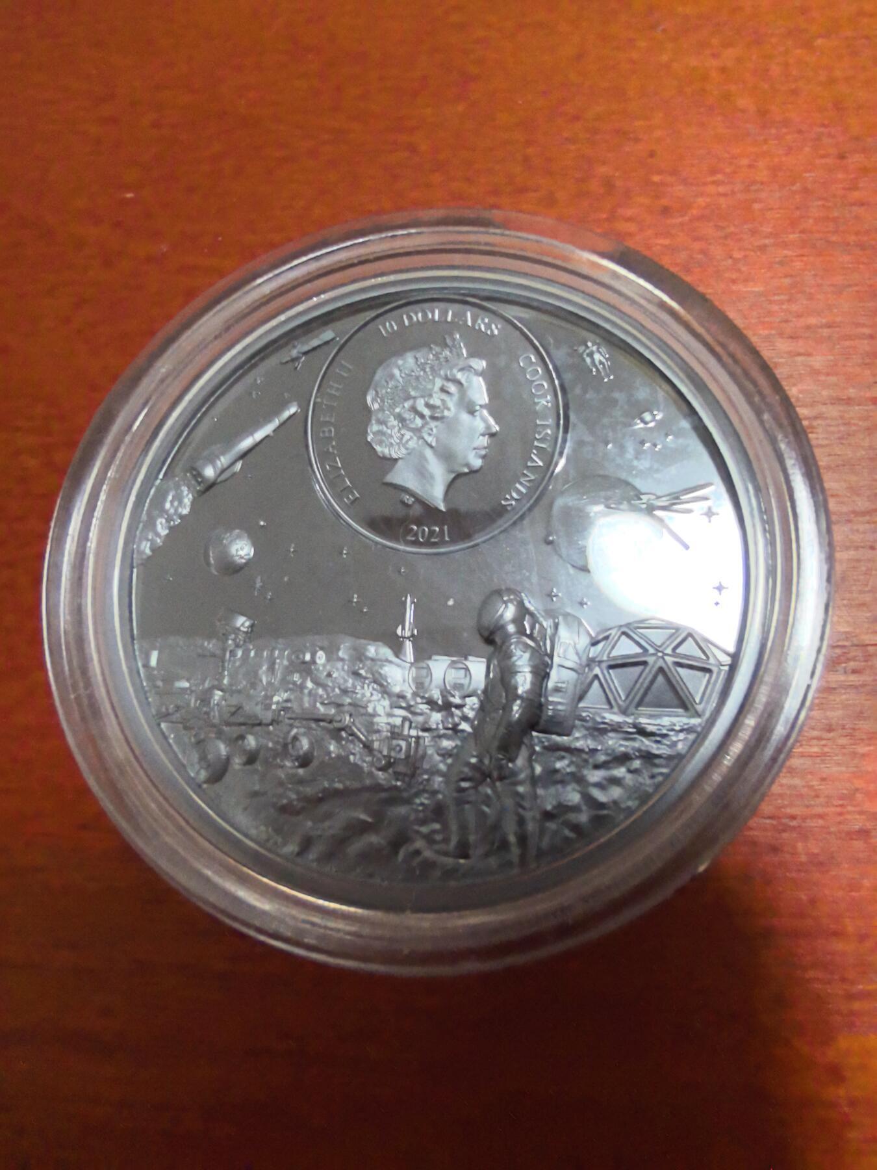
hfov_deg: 56.8
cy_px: 585
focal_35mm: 24
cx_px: 438
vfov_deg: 71.6
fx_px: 811
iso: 160
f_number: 2.2
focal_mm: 1.68
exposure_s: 1/33.3
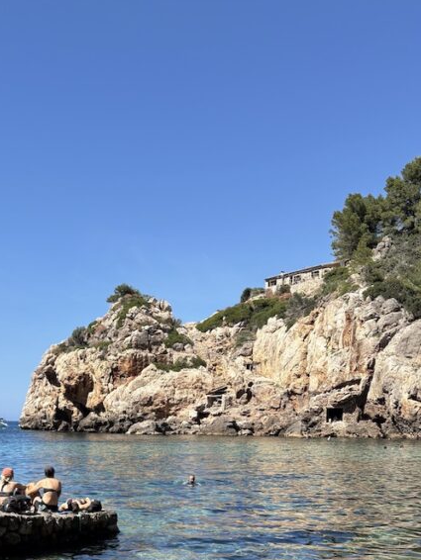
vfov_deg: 39.0
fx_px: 762
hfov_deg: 30.0
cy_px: 440
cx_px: 73
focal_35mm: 47
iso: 50
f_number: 1.6
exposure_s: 1/2639
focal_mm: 5.96
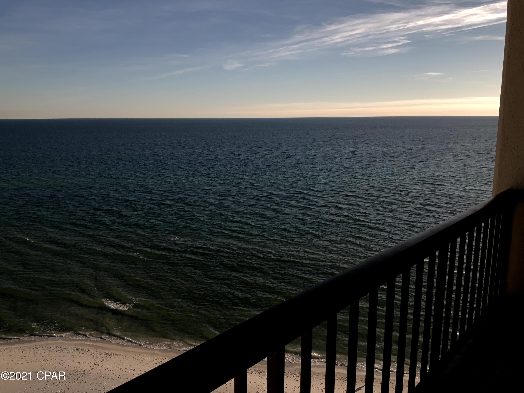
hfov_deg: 61.7
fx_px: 439
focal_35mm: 29
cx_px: 262
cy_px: 196
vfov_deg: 48.2
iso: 16
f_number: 1.8
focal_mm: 3
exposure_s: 1/2227
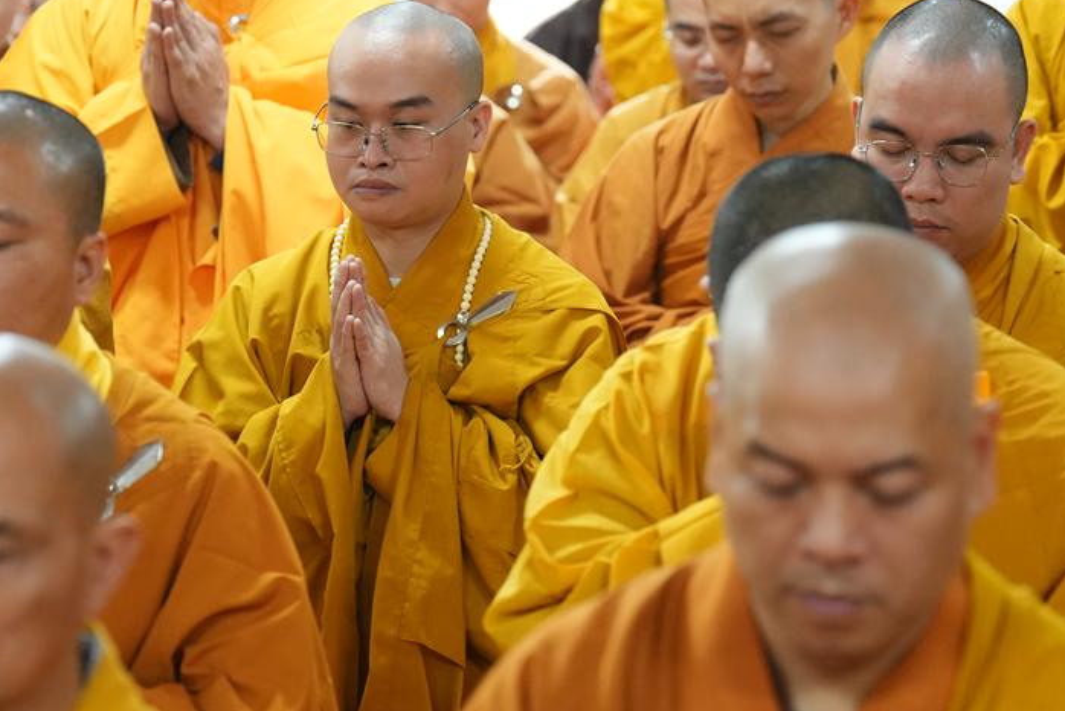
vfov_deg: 7.8
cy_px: 298
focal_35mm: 177
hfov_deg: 11.6
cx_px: 413
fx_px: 5238
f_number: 4
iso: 6400
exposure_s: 1/100
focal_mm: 103
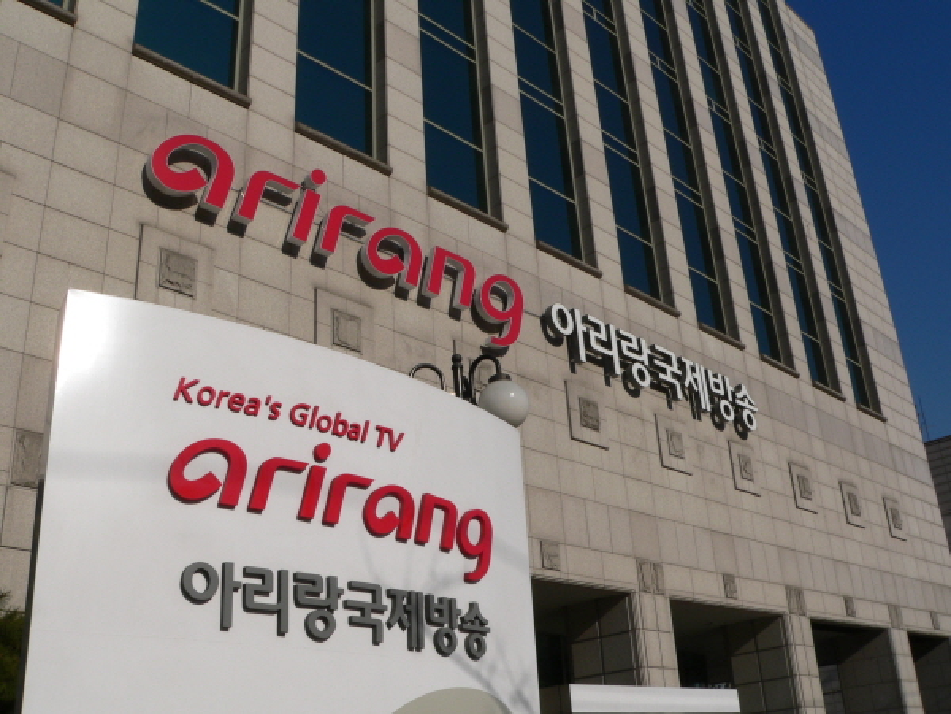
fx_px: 989
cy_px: 357
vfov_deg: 39.7
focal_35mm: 36
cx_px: 476
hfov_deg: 51.4
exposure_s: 1/640
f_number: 5.6
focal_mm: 6
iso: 80
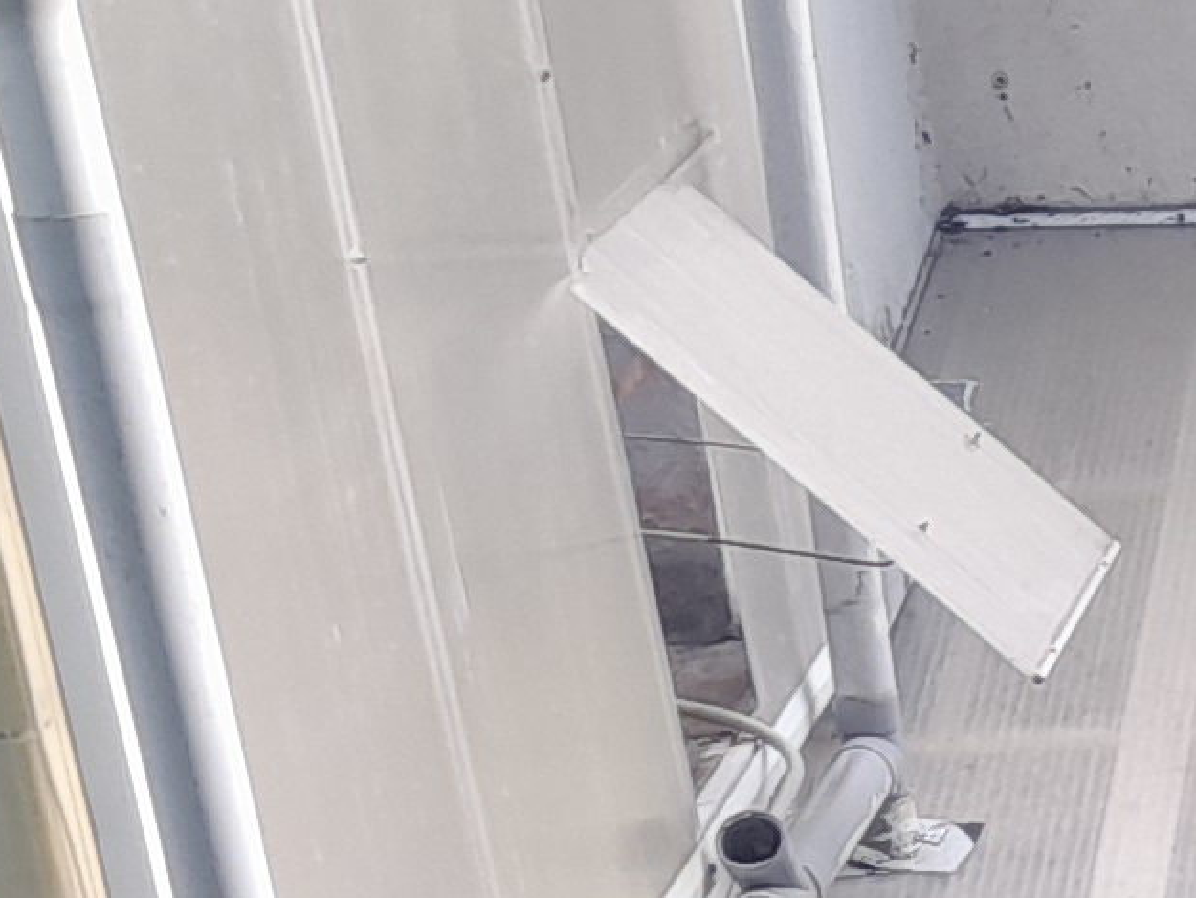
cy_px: 1765
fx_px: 5529
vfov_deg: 8.8
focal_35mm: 160
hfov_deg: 11.0
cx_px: 2514
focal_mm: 4.6
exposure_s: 1/60
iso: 25
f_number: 2
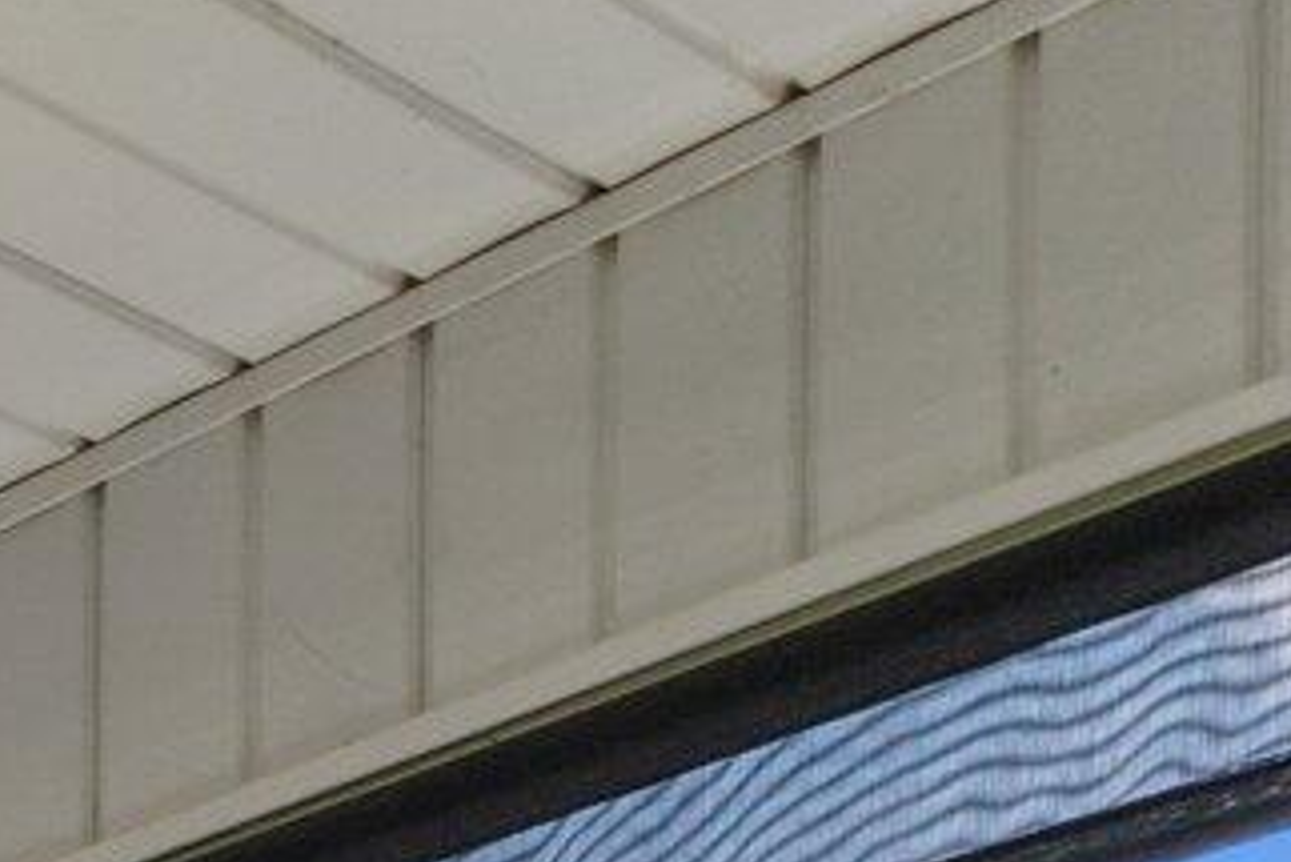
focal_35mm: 108
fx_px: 3875
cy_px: 2520
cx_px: -1139
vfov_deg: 9.9
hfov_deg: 15.7
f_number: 3.5
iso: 125
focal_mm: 17
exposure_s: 1/2000
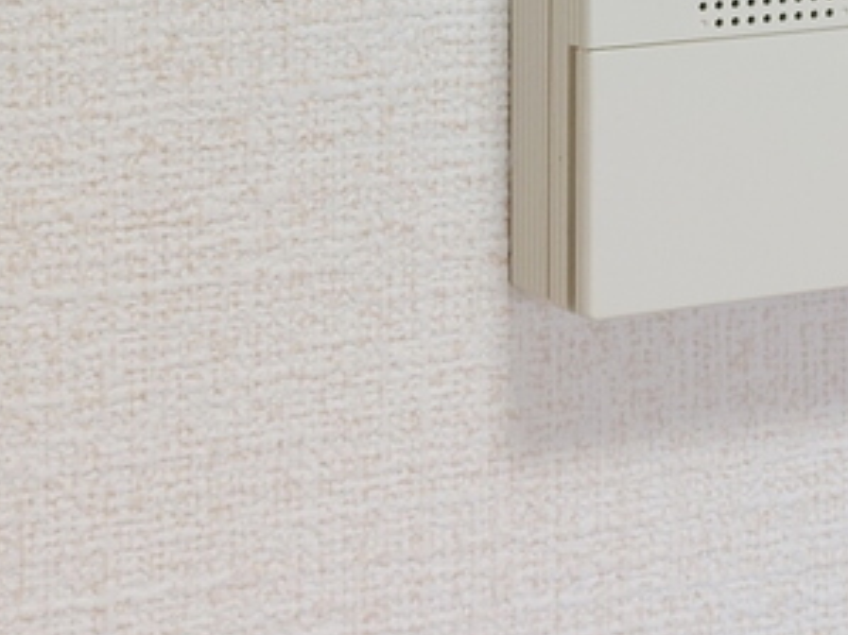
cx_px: 862
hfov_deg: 24.1
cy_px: -320
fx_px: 1886
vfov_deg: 17.2
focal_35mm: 77
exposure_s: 1/60
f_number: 1.8
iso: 64
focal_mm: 5.23
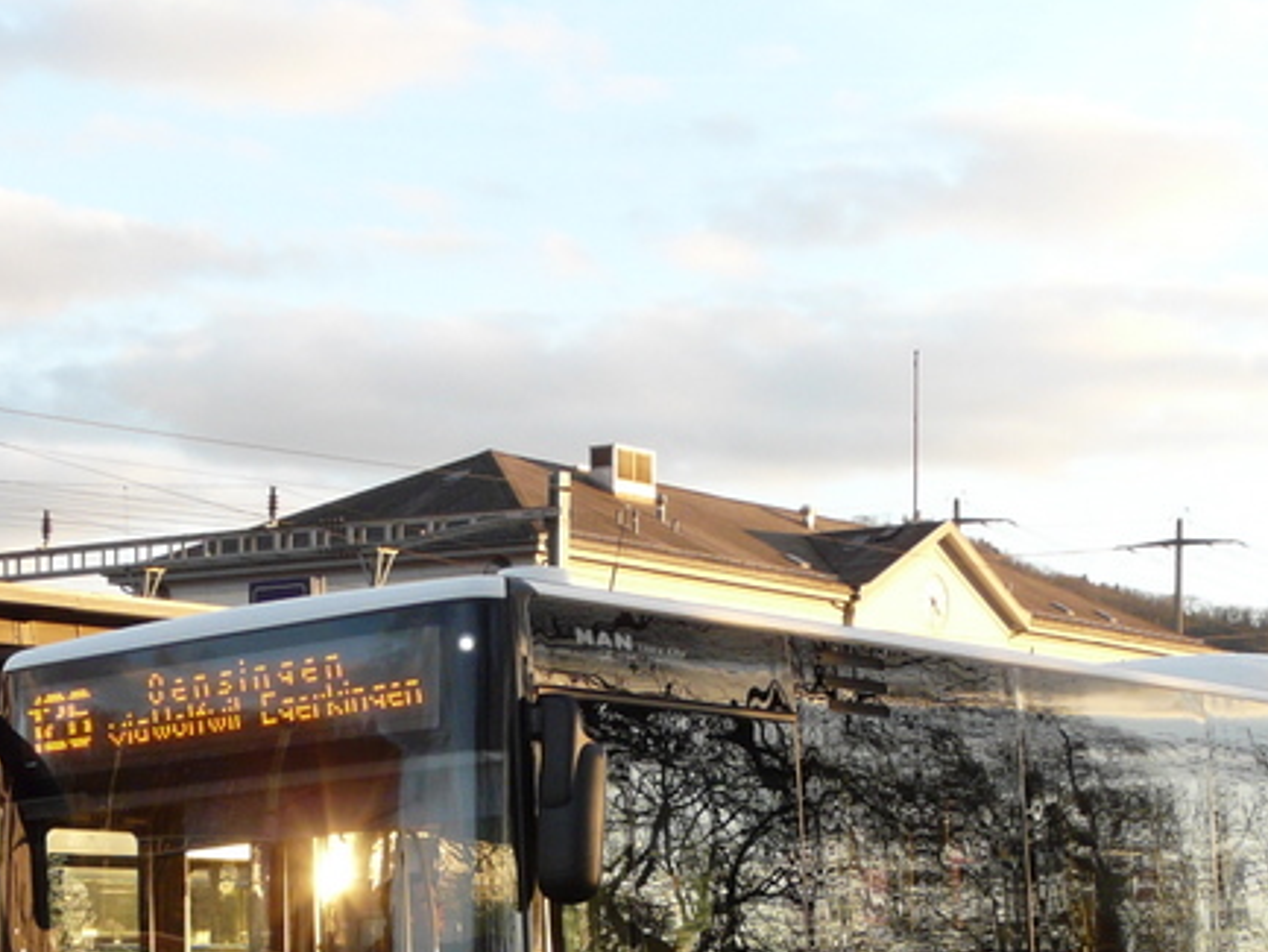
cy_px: 1063
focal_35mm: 97
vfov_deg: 14.9
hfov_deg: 20.2
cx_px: 703
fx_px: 3554
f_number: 4
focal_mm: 6.8
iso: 125
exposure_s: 1/160
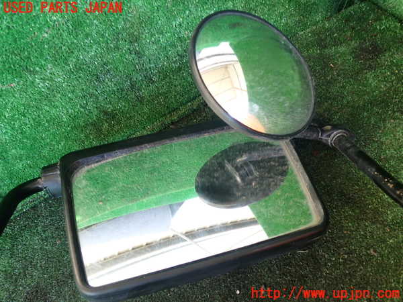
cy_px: 151
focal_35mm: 30
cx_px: 202
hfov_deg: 60.0
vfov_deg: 46.8
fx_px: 349
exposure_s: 1/40
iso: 200
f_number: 2.3
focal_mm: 5.4
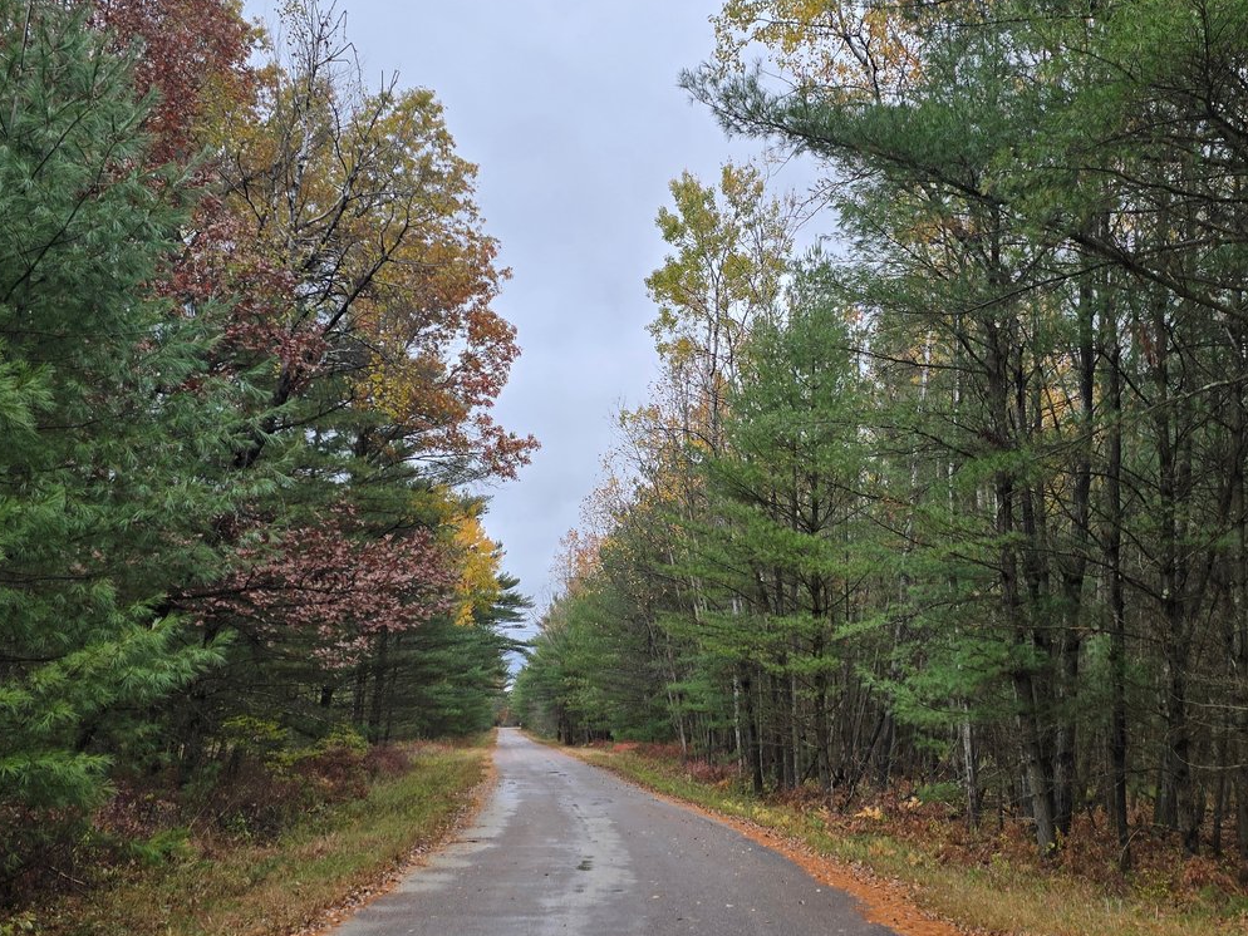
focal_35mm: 35
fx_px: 1262
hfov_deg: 52.3
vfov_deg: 40.7
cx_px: 734
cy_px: 494
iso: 12
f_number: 1.7
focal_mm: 6.3
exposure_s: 1/180
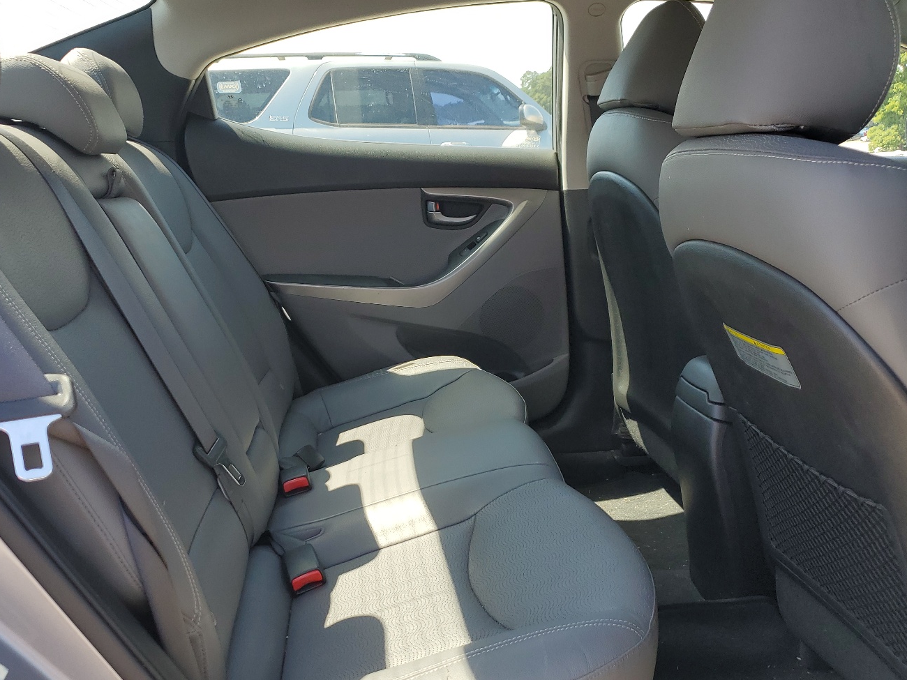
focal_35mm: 32
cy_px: 395
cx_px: 392
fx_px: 838
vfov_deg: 44.0
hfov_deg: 56.6
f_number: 1.5
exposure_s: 1/588
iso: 50
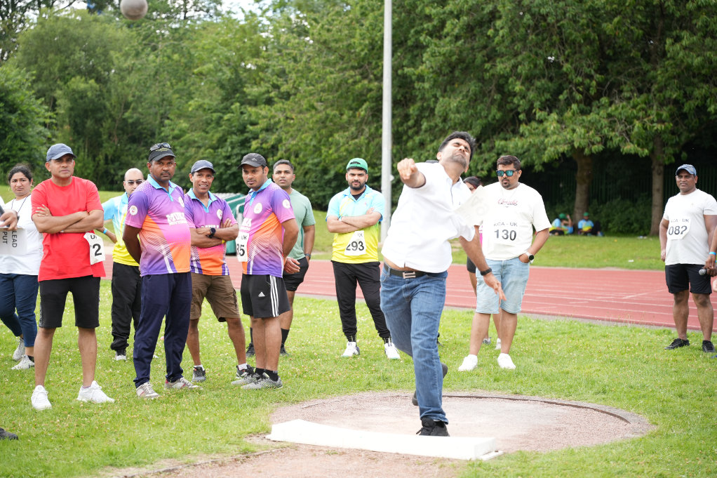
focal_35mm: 65
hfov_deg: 30.9
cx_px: 358
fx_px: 1296
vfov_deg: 20.9
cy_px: 239
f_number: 2.8
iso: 250
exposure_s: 1/640
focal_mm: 65.1
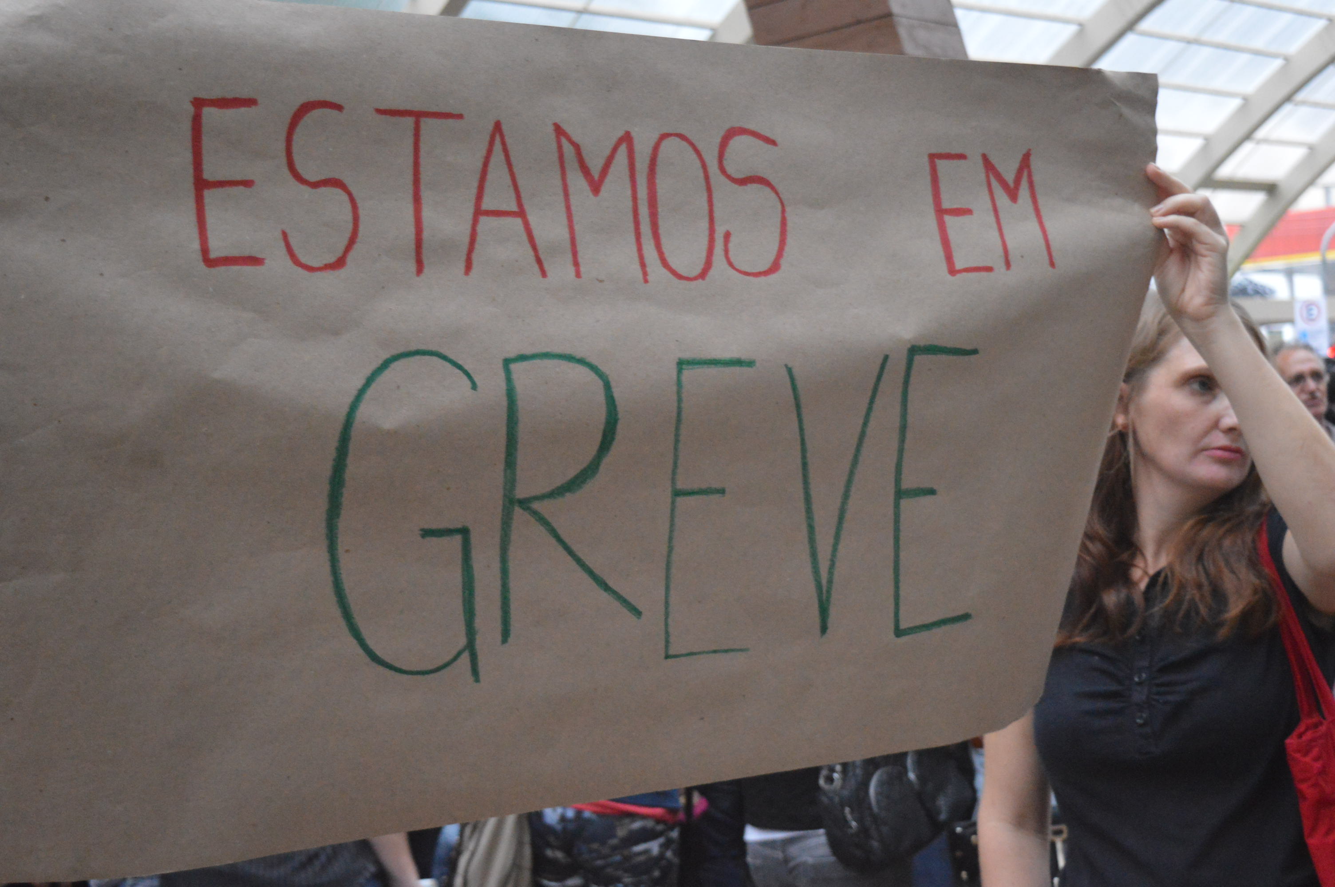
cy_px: 444
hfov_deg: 36.9
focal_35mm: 54
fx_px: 2001
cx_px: 668
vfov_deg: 25.0
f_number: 4.8
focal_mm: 36
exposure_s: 1/60
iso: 3200
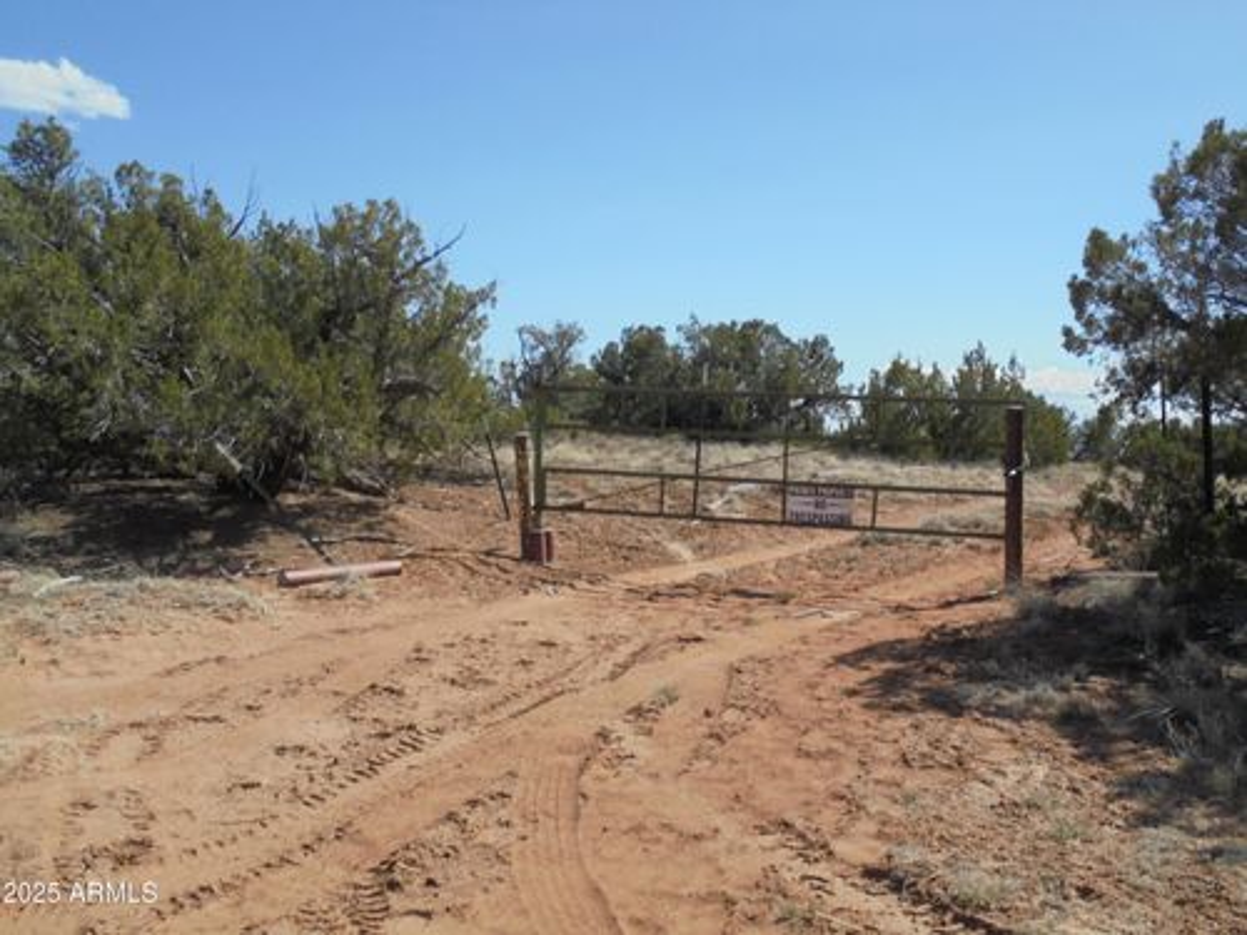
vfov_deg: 37.7
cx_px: 624
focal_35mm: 38
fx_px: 1369
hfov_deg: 49.0
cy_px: 468
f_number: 13.3
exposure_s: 1/100
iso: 100
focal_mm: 6.9
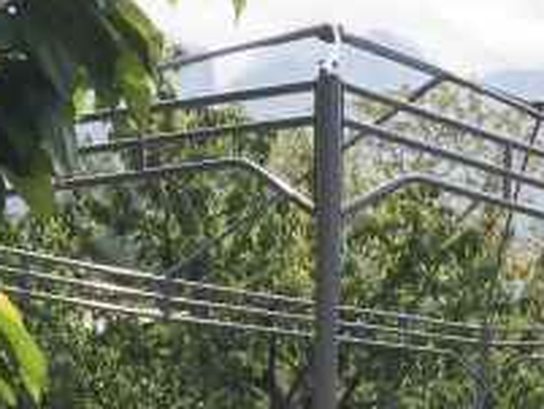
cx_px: 609
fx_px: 1588
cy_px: 643
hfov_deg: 18.6
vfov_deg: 13.6
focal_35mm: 101
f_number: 2.2
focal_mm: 4.15
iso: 25
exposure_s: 1/905
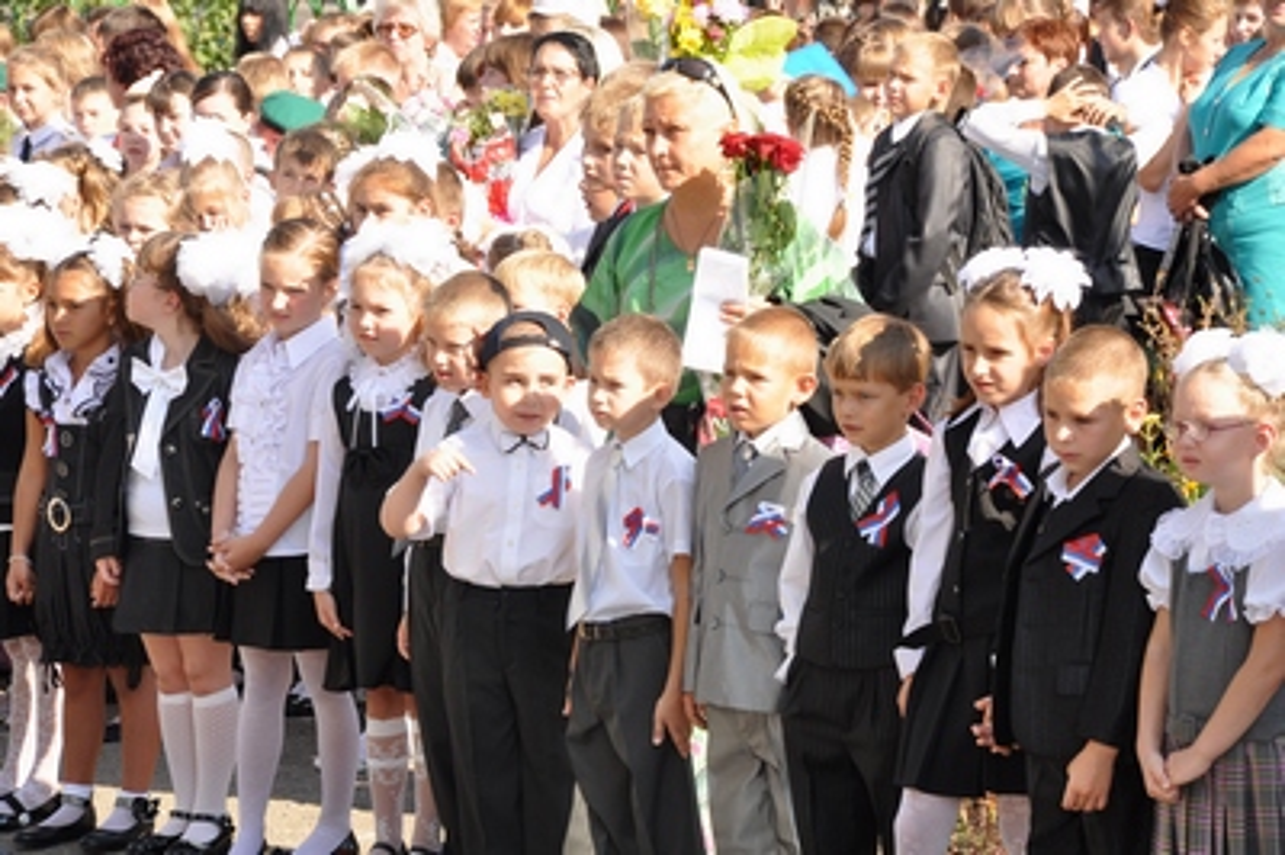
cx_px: 642
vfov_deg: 8.7
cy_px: 428
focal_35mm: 158
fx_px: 5617
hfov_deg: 13.1
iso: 400
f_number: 13
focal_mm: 105
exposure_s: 1/200
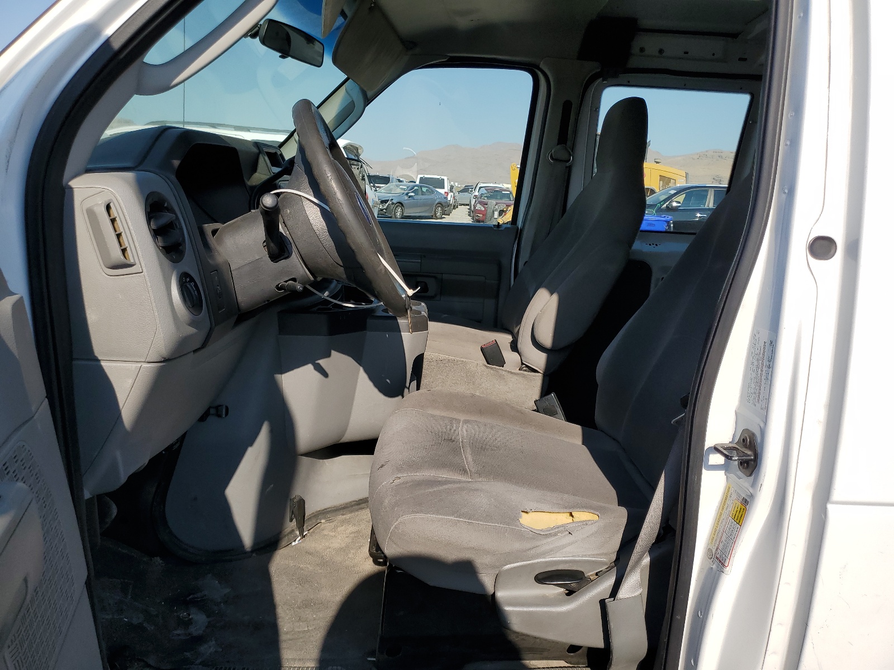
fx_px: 671
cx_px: 447
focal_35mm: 26
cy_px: 335
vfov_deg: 53.1
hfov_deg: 67.3
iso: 50
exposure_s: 1/3333
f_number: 1.5
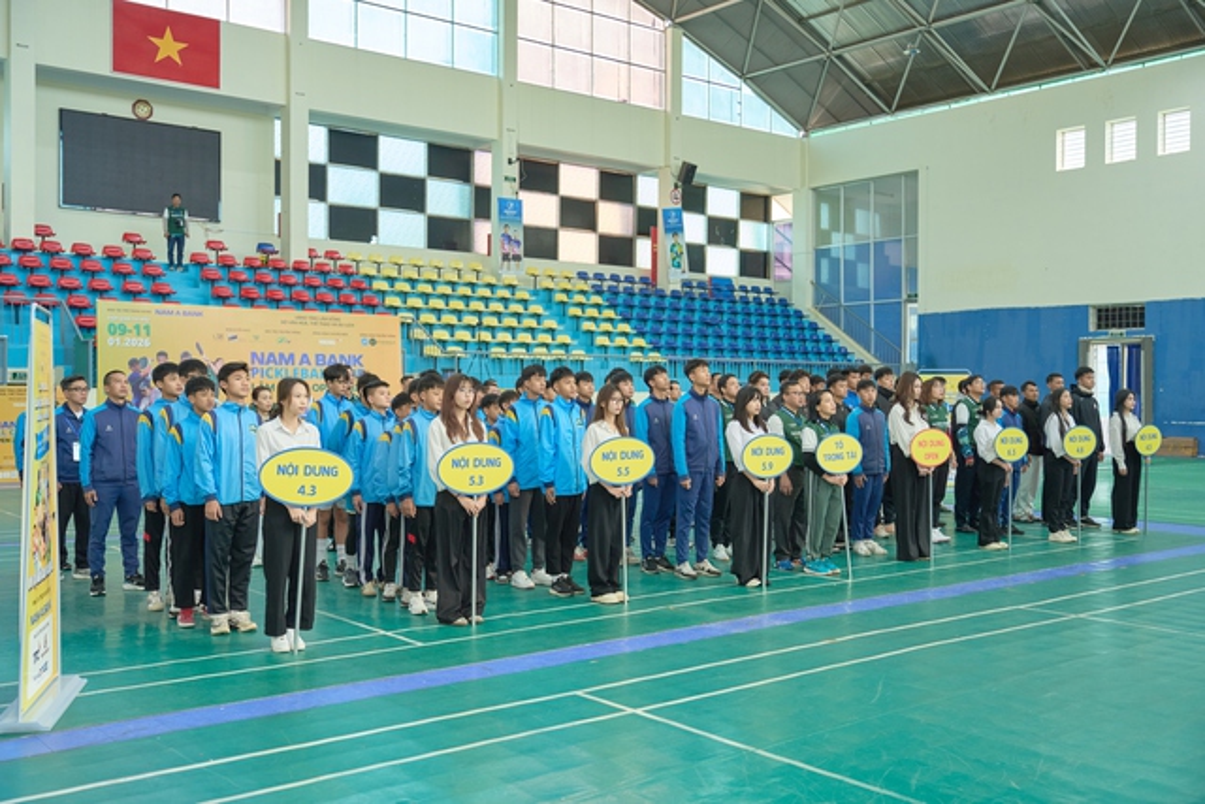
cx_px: 602
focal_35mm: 35
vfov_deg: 37.9
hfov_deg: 54.4
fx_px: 1172
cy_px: 402
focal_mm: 35
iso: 500
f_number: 2.8
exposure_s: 1/200
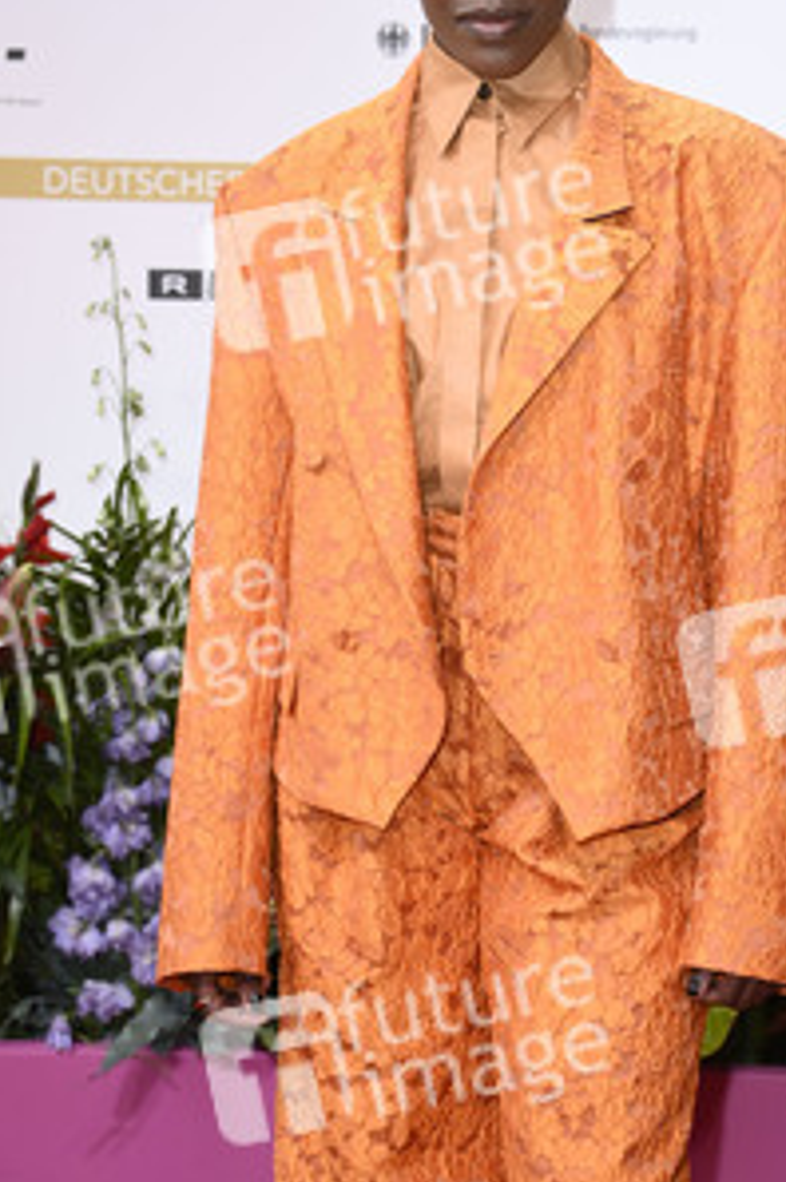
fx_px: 3972
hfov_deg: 11.3
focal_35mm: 121
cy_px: 456
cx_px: 520
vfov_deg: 16.9
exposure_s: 1/250
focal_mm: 90
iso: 640
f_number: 5.6
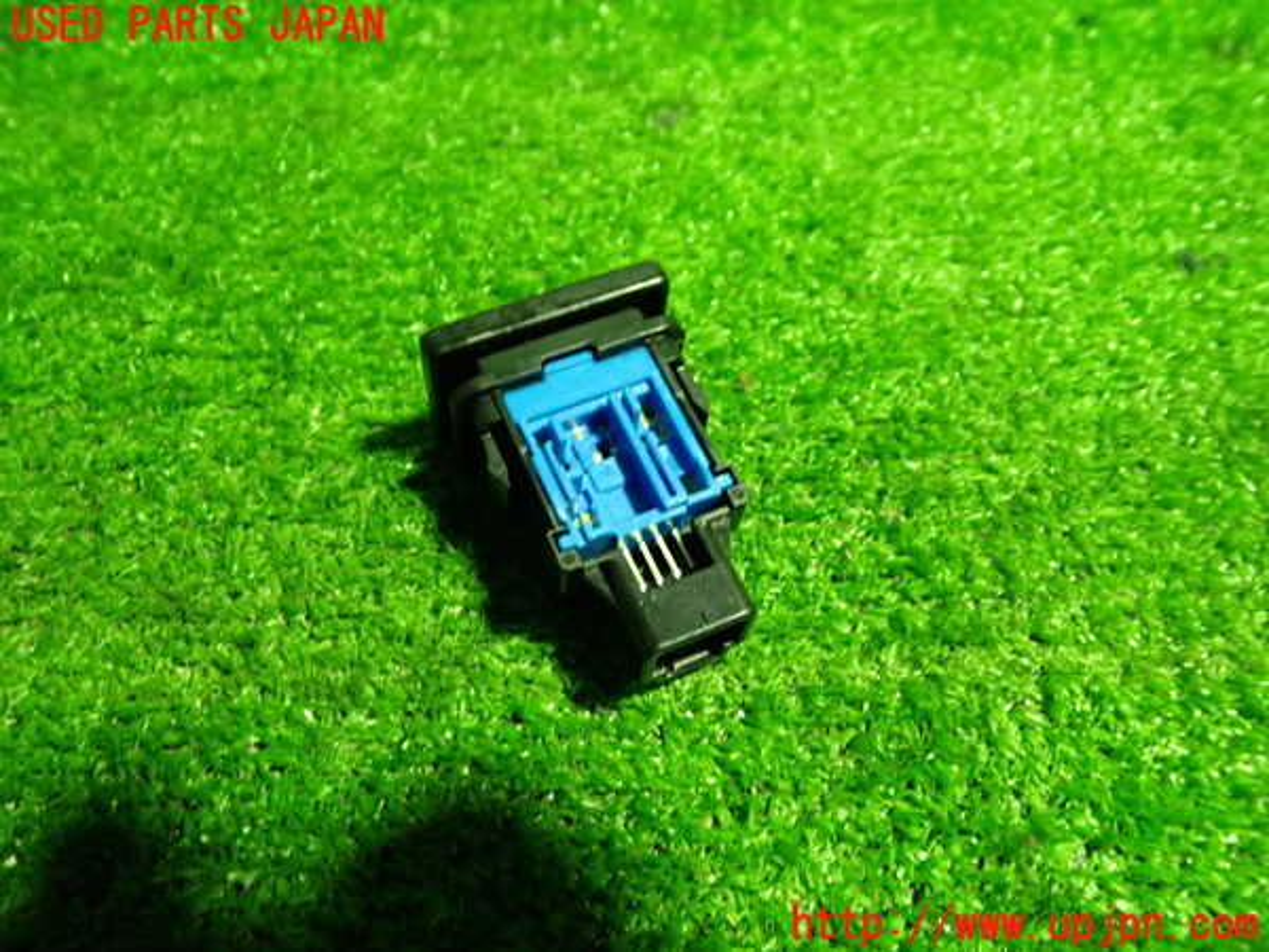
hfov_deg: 60.0
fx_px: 1100
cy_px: 476
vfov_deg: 46.8
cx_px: 634
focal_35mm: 30
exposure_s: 1/30
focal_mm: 5.4
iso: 500
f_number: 2.3
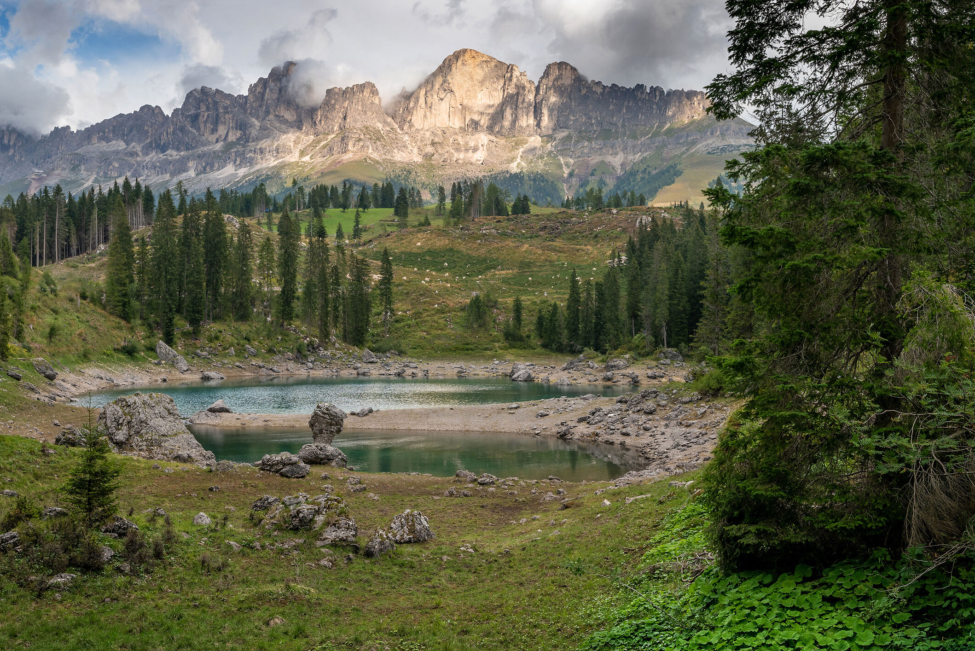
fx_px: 921
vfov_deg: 38.9
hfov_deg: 55.7
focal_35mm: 34
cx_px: 445
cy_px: 327
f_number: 9
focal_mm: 30
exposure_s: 1/160
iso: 100
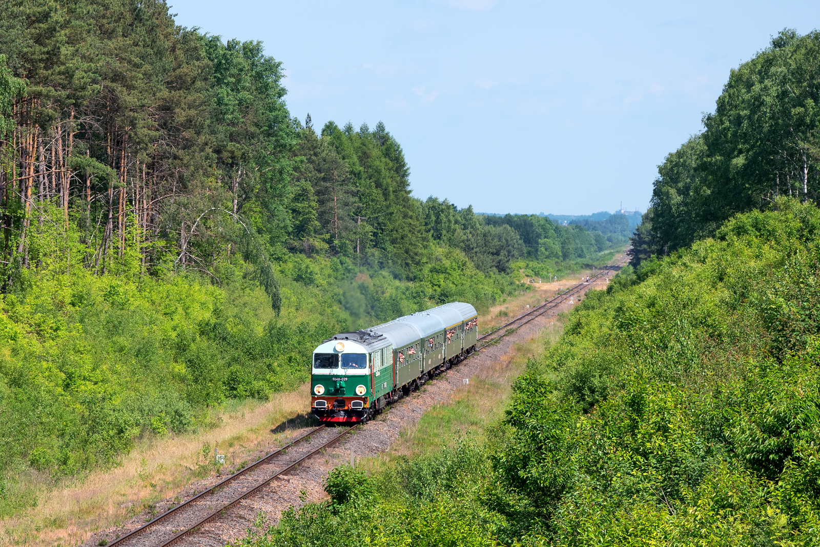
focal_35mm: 120
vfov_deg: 11.4
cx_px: 410
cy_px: 274
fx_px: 2733
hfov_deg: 17.1
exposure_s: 1/640
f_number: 9
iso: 160
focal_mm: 80
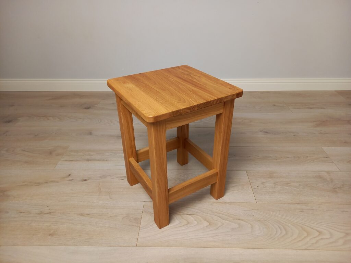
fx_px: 253
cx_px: 176
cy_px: 132
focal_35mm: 25
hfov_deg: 69.4
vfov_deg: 54.9
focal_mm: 4.65
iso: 100
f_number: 1.8
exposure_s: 1/16.7
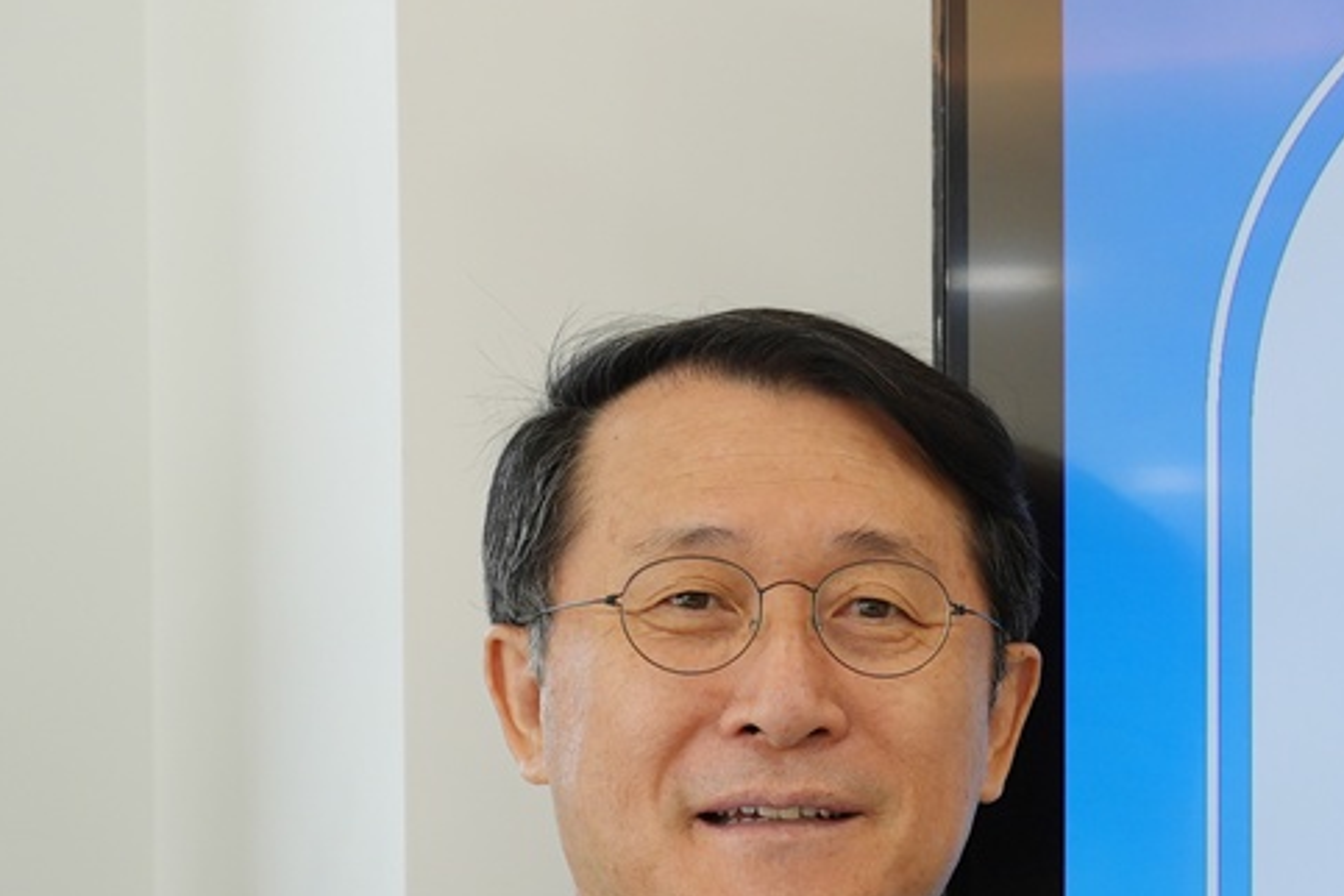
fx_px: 7877
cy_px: 1114
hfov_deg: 9.2
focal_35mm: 211
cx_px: 2546
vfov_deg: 6.5
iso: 200
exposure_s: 1/160
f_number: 4
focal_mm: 51
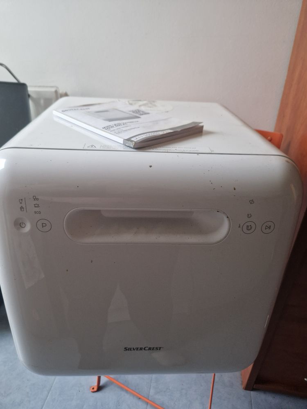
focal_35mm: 23
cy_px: 204
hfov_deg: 58.9
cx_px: 154
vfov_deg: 73.9
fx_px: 272
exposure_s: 1/100
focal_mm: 5.4
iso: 50
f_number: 1.8
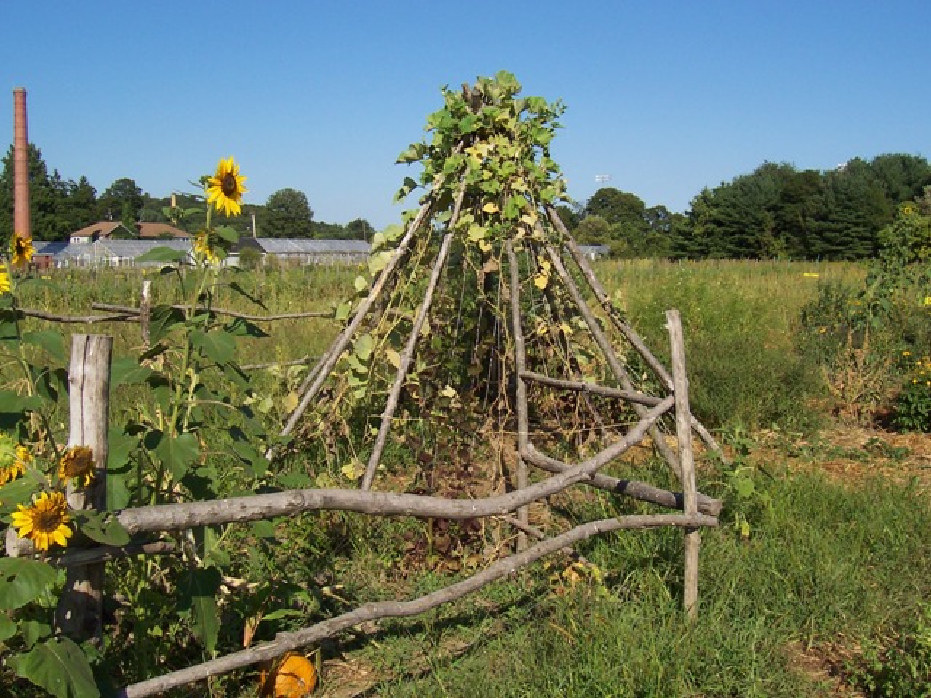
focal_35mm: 37
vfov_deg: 38.7
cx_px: 466
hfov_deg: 50.1
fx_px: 995
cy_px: 349
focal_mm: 5.6
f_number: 5.6
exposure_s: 1/750
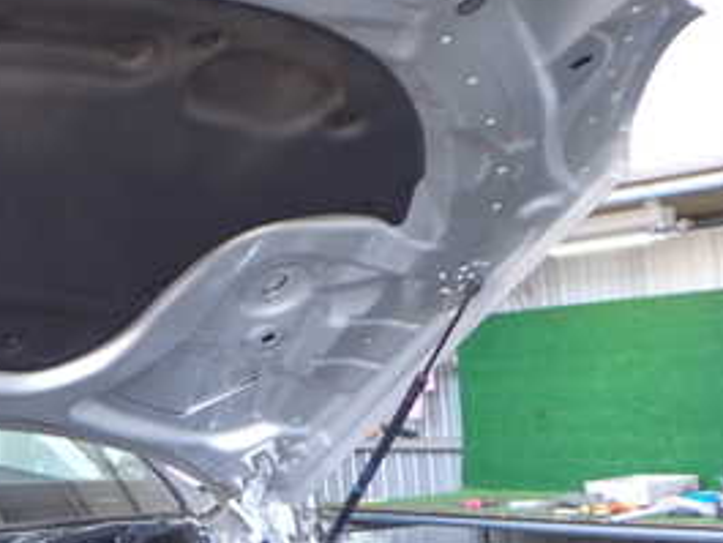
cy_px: 243
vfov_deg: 21.6
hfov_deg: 26.5
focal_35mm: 68
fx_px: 1421
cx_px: -55
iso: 200
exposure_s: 1/50
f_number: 2.3
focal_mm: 5.4
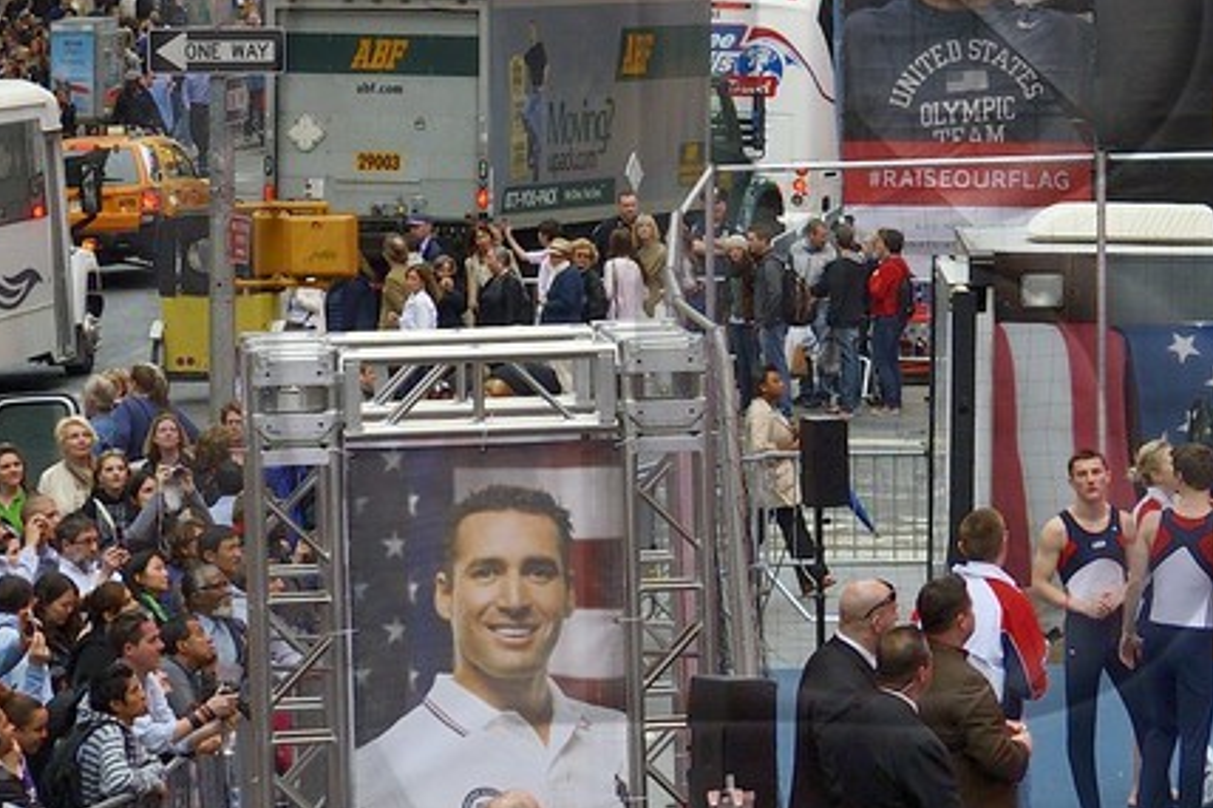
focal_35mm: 217
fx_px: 7308
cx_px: 1304
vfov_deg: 6.3
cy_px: 261
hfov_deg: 9.4
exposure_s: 1/400
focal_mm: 58
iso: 400
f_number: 5
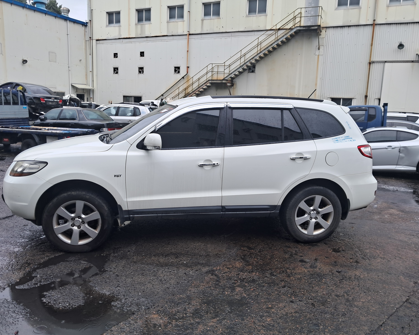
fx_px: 360
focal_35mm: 29
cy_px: 172
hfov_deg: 60.4
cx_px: 200
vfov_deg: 50.0
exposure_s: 1/242
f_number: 1.8
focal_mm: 4
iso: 50
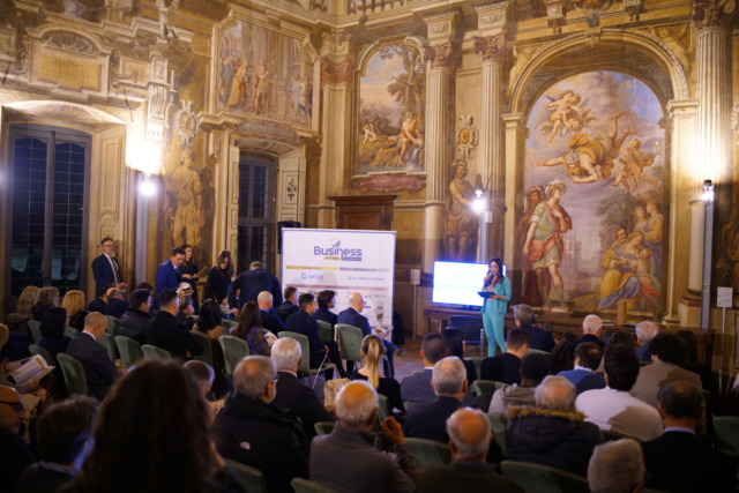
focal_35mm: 35
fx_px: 719
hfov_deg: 54.4
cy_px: 246
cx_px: 370
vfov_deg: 37.9
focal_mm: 35
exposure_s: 1/50
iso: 1600
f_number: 2
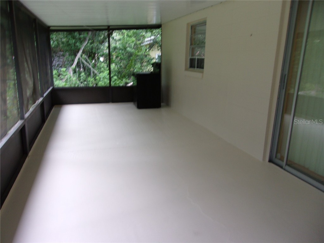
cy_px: 122
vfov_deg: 51.4
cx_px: 162
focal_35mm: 27
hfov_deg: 65.3
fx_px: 253
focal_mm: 4.9
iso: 80
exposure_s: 1/45
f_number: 3
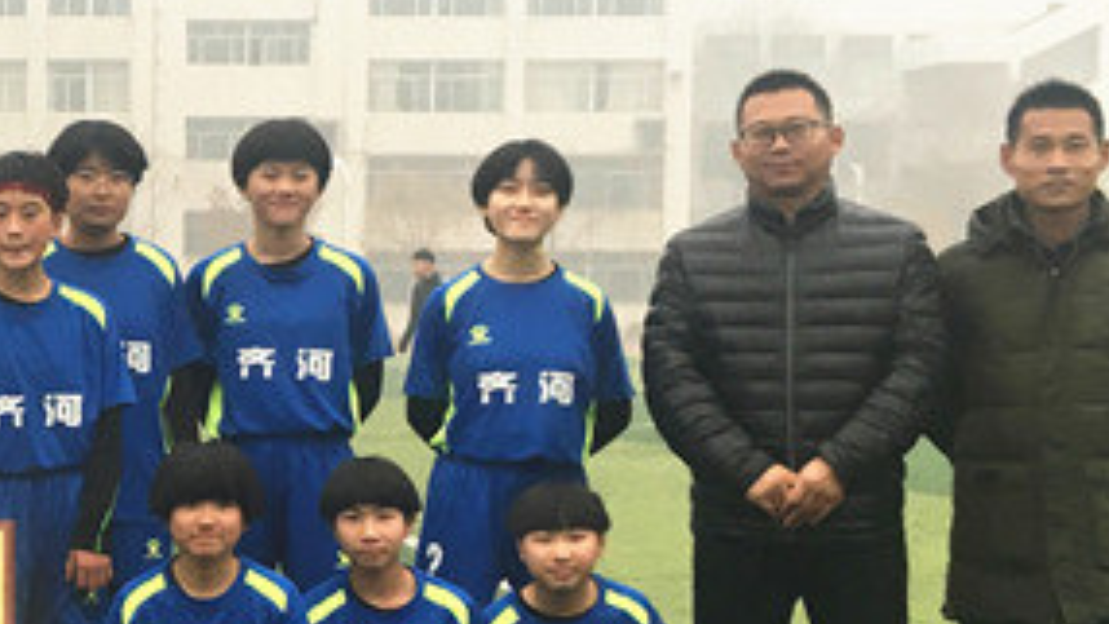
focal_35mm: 85
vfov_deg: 14.2
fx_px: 2500
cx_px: -190
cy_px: 440
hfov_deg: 23.1
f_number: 2.2
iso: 25
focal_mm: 4.15
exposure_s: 1/33
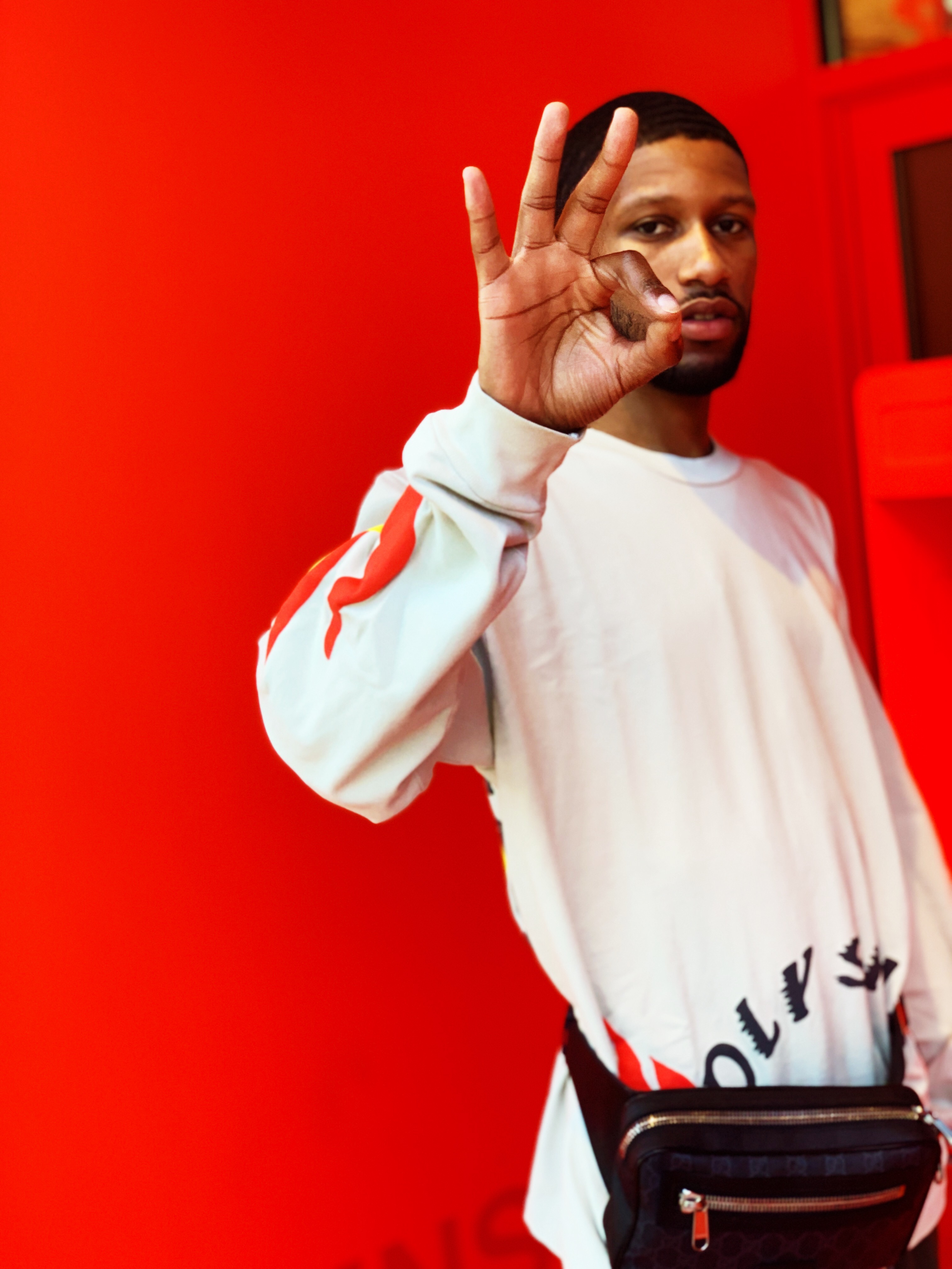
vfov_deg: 36.8
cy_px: 634
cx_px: 476
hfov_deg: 28.0
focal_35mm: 52
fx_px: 1907
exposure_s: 1/122
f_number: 2.4
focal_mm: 6
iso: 80
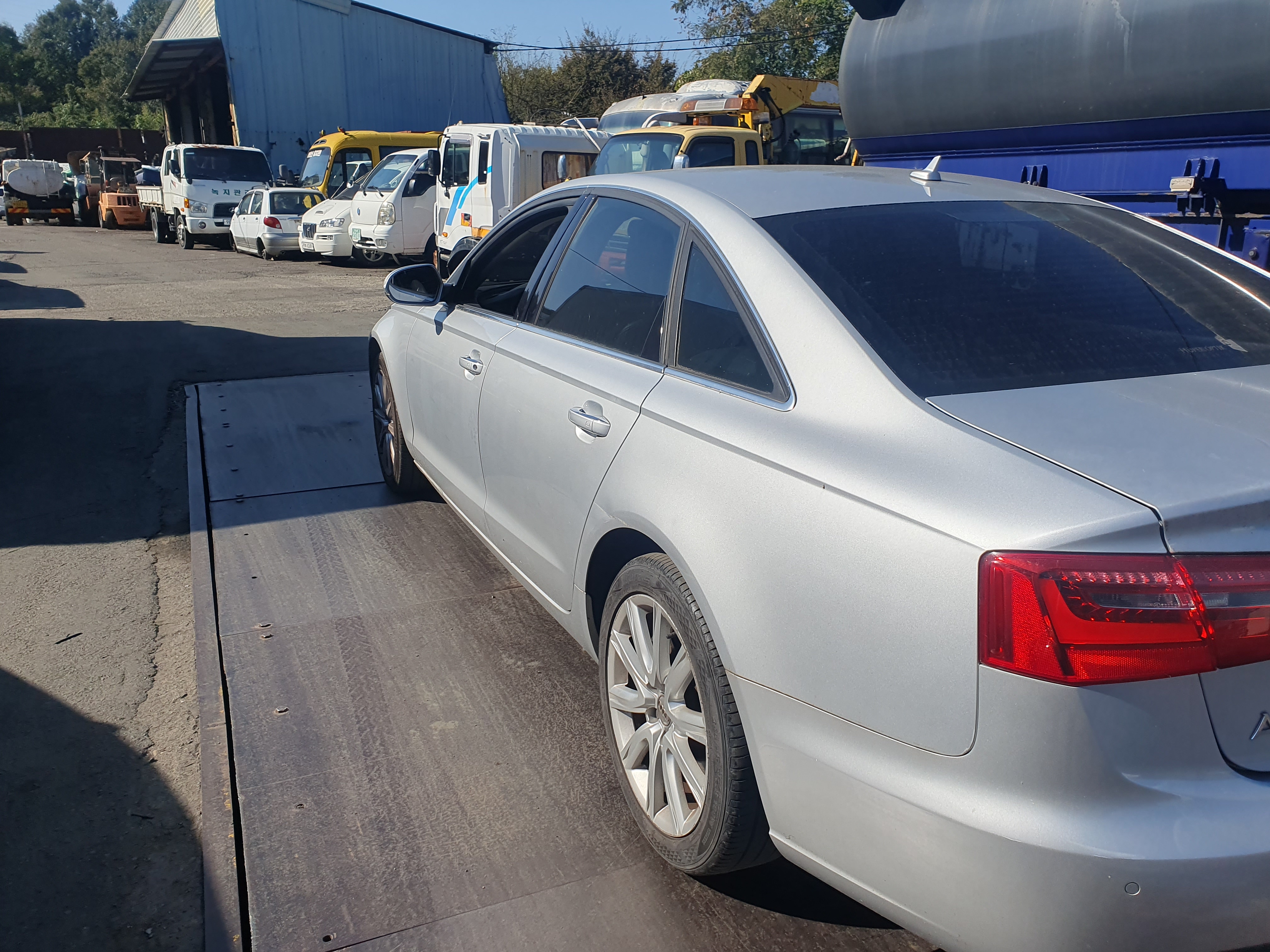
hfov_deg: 67.3
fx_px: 954
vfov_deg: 53.1
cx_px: 635
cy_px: 476
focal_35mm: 26
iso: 50
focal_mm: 4.32
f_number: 2.4
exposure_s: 1/3248
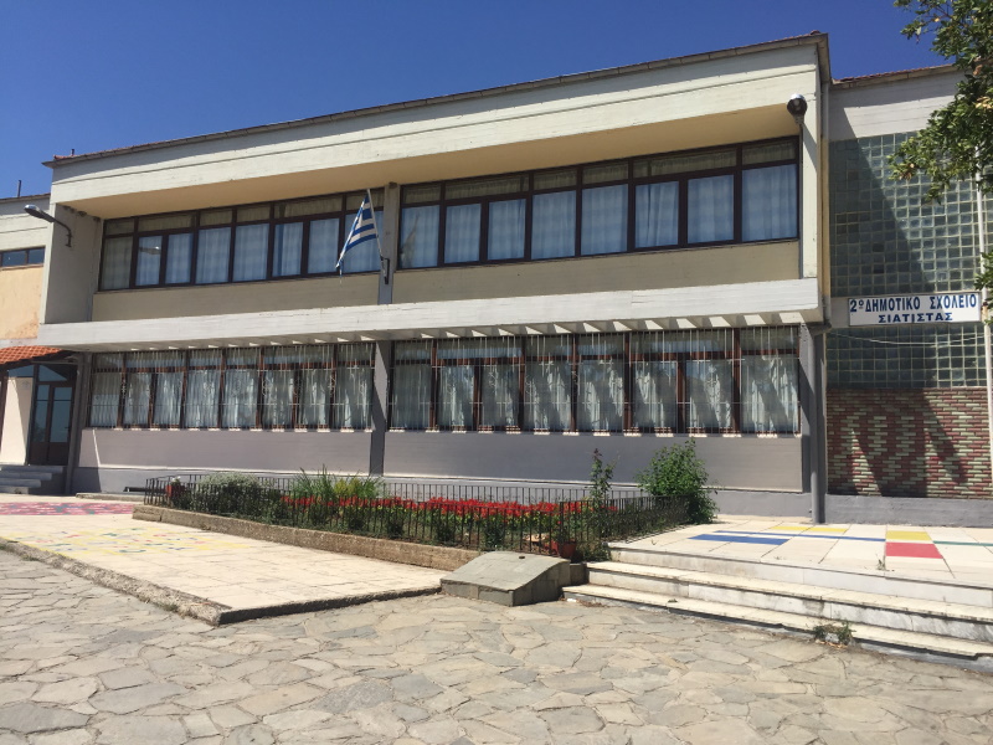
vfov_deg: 48.2
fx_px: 832
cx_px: 496
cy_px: 372
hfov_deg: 61.7
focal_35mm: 29
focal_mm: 4.15
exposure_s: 1/3049
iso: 32
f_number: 2.2
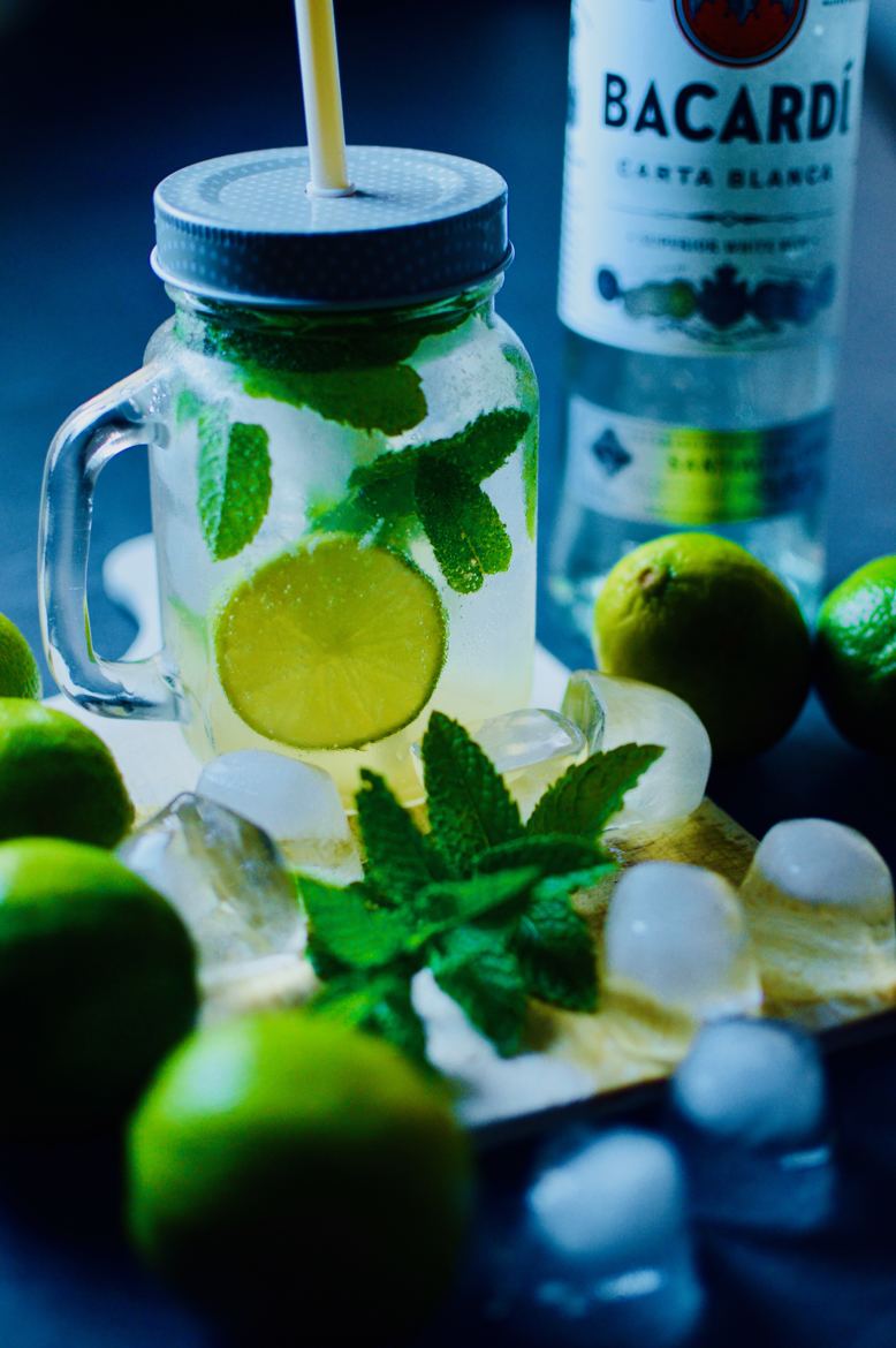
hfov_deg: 25.7
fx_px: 1963
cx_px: 448
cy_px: 674
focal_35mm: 52
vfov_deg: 37.9
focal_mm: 35
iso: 400
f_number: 1.8
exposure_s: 1/320
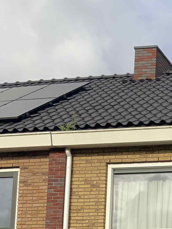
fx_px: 689
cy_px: 287
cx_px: 263
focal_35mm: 104
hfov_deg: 13.4
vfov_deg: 17.8
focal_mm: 3
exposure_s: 1/1250
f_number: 1.8
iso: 16
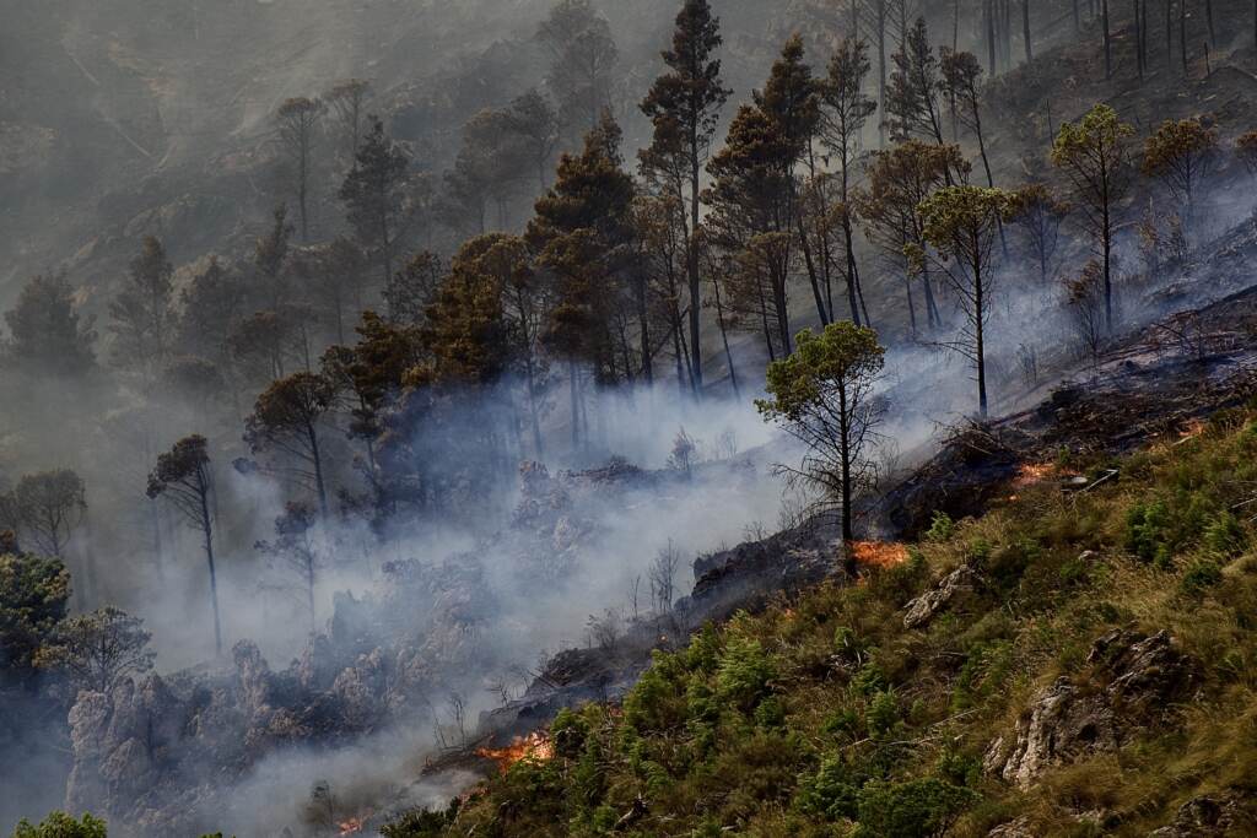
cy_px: 419
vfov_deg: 4.6
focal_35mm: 300
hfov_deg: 6.9
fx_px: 10476
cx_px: 628
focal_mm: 200
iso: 200
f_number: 2.8
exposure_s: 1/8000
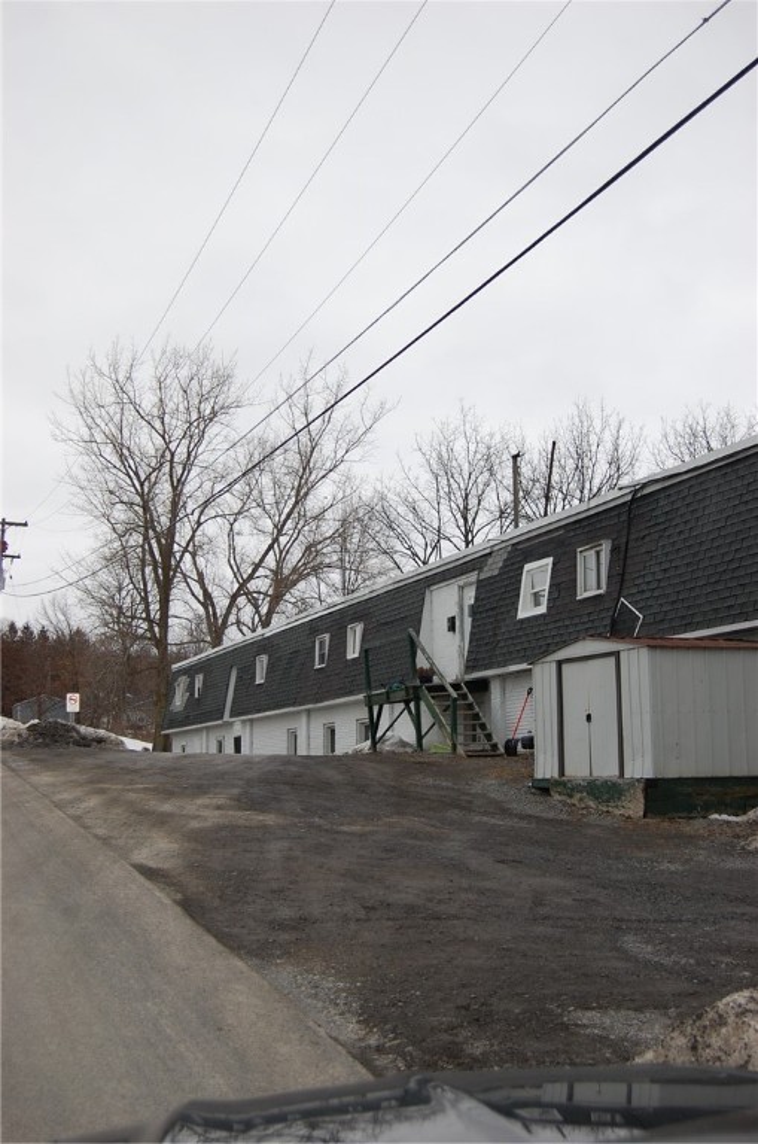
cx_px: 379
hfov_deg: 28.8
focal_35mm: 46
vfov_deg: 42.4
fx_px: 1475
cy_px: 572
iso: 220
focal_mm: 31
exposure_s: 1/500
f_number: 5.6
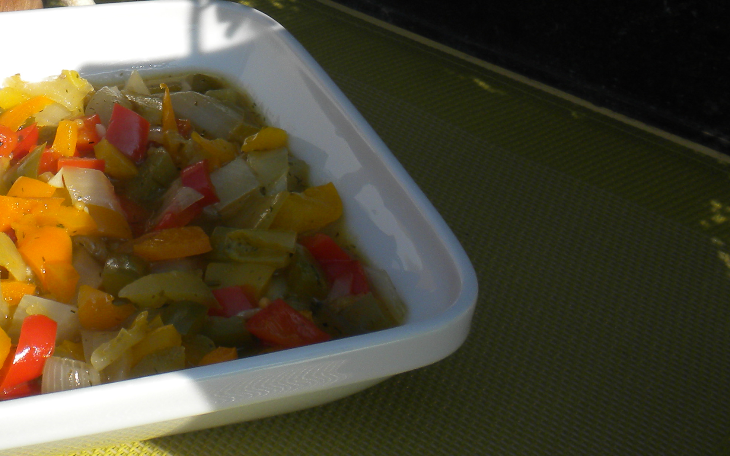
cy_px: -31
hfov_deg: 25.3
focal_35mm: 80
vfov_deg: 15.9
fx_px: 1592
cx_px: 118
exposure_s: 1/129
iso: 64
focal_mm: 6.6
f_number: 10
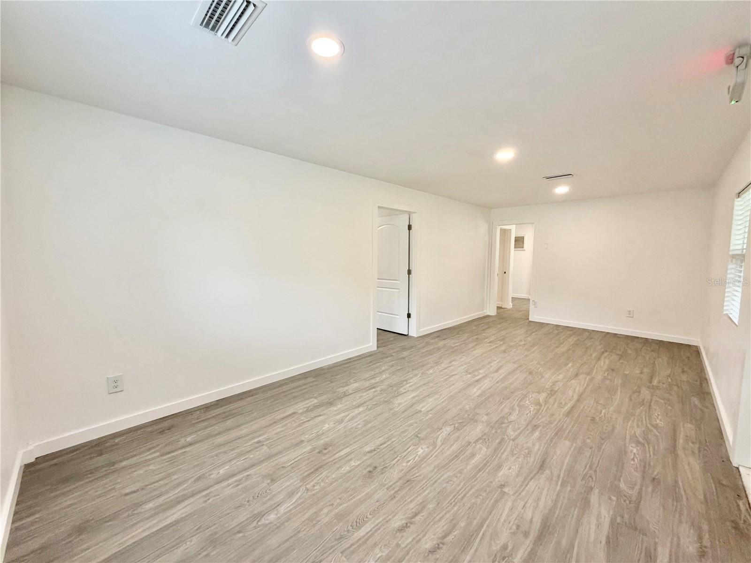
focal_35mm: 14
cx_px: 376
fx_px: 304
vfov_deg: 85.7
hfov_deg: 102.1
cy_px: 282
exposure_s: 1/121
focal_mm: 2.22
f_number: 2.2
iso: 320
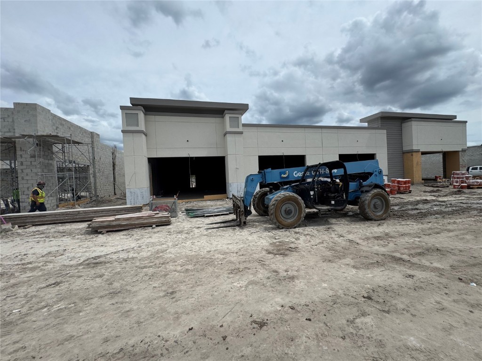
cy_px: 180
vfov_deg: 85.7
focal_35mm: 14
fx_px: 195
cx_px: 241
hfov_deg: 102.1
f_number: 2.2
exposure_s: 1/2770
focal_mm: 2.22
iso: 50
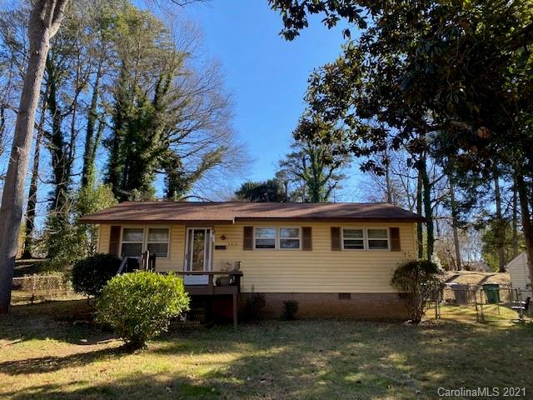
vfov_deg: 53.1
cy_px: 200
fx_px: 400
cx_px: 266
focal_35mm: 26
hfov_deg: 67.3
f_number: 1.8
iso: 32
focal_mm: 4.25
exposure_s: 1/757
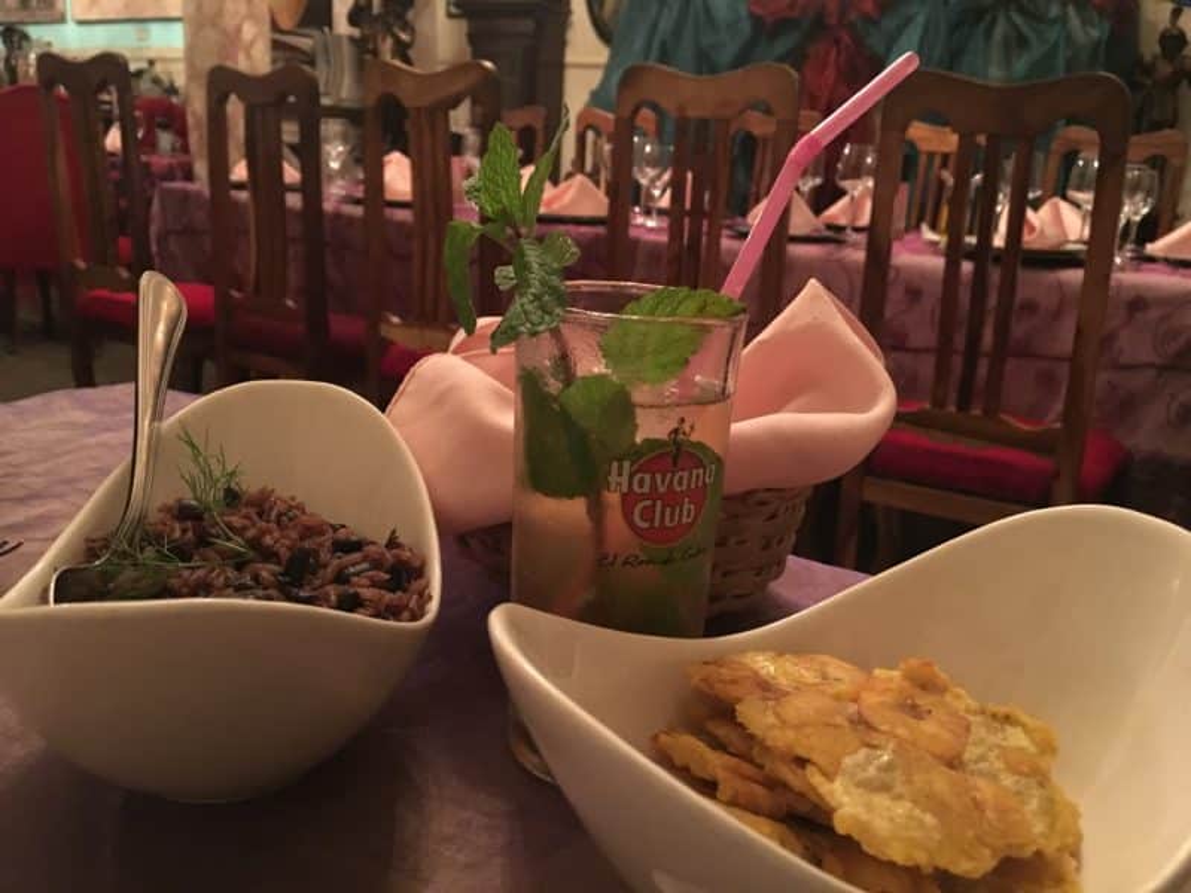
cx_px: 596
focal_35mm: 29
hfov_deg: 61.7
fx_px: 998
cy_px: 446
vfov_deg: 48.2
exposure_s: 1/15
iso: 500
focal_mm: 4.15
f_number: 2.2
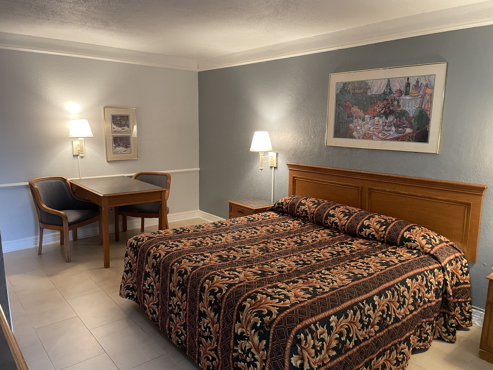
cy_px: 185
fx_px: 370
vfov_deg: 53.1
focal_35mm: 26
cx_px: 246
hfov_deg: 67.3
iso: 250
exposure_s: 1/60
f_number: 1.6
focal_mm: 4.2
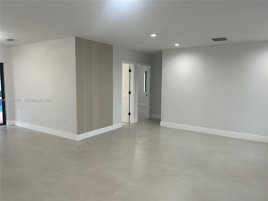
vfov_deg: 53.1
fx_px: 201
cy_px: 100
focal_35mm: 26
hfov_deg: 67.3
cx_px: 134
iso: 100
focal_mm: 5.7
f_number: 1.5
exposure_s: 1/120
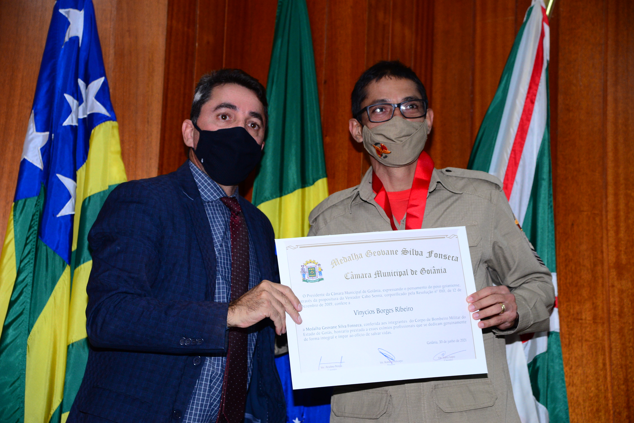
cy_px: 212
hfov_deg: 27.0
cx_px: 317
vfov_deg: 18.2
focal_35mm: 75
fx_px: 1321
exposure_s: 1/125
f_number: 4.5
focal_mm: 75
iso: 1600
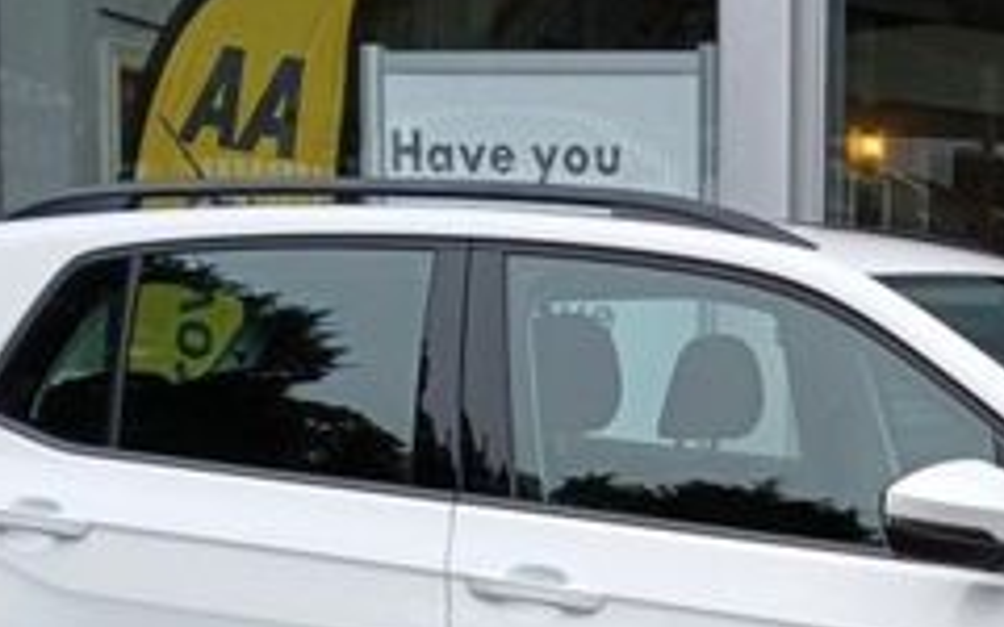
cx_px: 1096
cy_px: 790
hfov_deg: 27.3
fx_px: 1888
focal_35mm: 69
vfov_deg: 17.8
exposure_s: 1/100
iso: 32
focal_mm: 3.98
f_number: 1.8
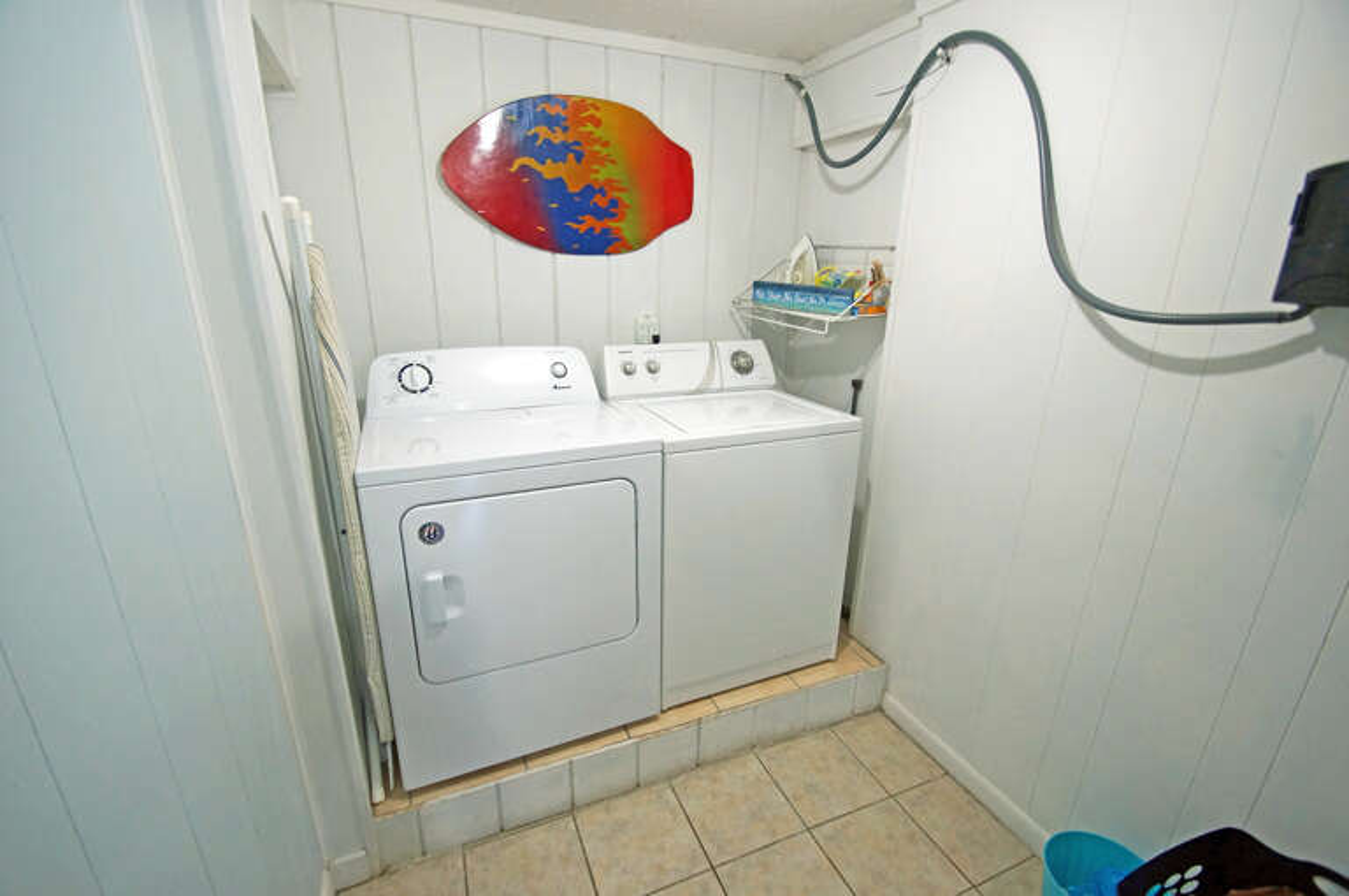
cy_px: 448
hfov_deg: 100.5
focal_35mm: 15
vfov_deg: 77.2
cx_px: 674
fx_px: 561
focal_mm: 10
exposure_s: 1/60
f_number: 4
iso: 640
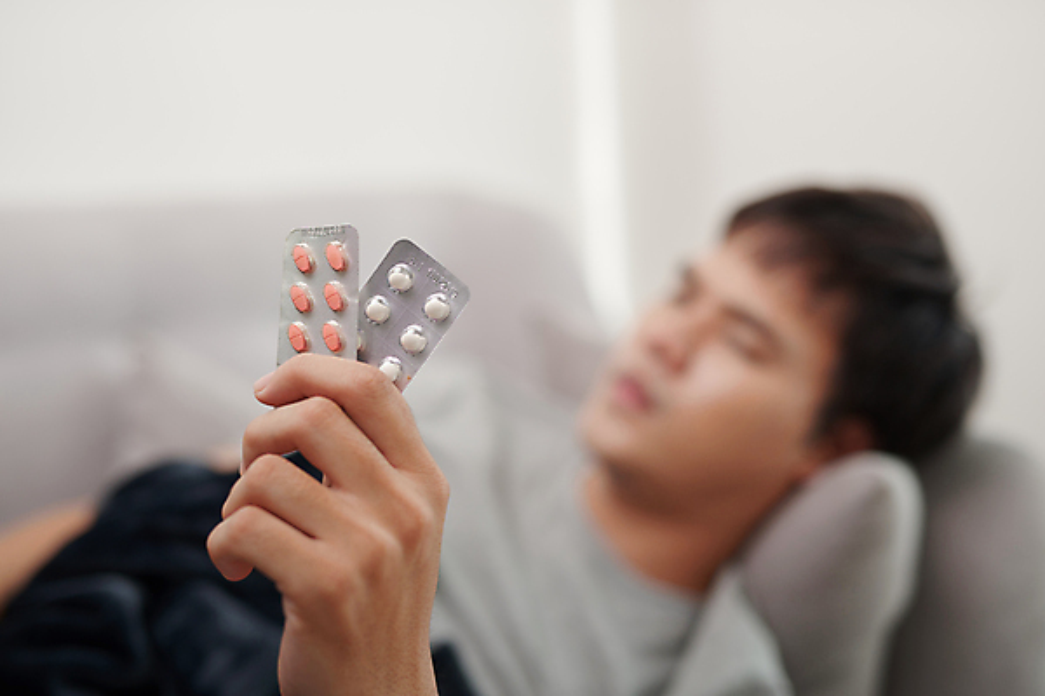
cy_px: 348
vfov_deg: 27.0
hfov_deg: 39.6
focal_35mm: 50
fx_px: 1451
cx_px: 522
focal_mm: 50
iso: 100
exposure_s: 1/250
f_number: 2.2
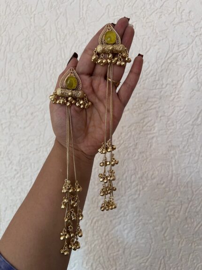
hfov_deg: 53.1
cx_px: 101
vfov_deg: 67.3
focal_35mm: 26
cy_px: 135
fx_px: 202
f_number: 1.5
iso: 125
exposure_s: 1/75
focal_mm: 5.7
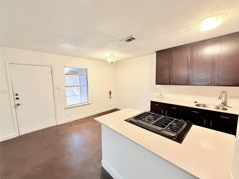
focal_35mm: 14
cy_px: 90
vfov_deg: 85.7
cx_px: 120
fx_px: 97
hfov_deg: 102.1
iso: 200
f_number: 2.2
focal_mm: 2.22
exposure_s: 1/60
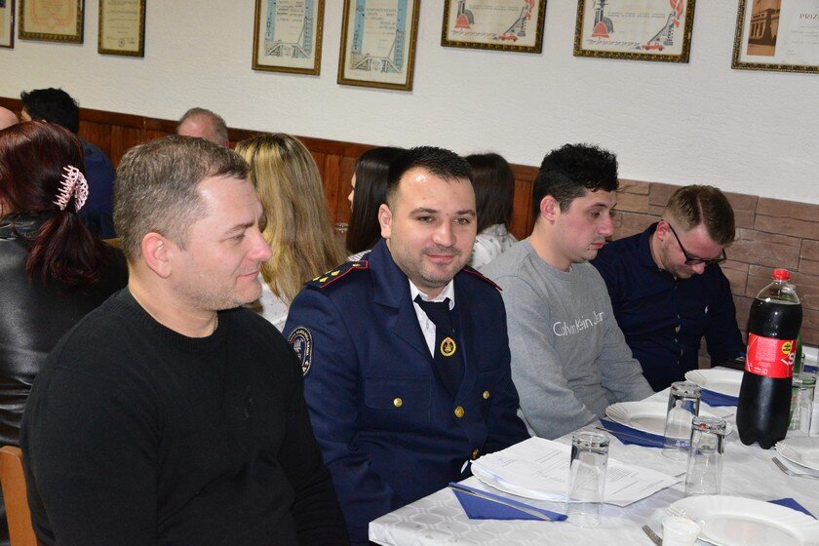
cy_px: 273
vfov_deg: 27.0
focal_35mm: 50
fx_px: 1137
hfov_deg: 39.6
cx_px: 410
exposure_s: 1/60
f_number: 8
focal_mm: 50
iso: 6400
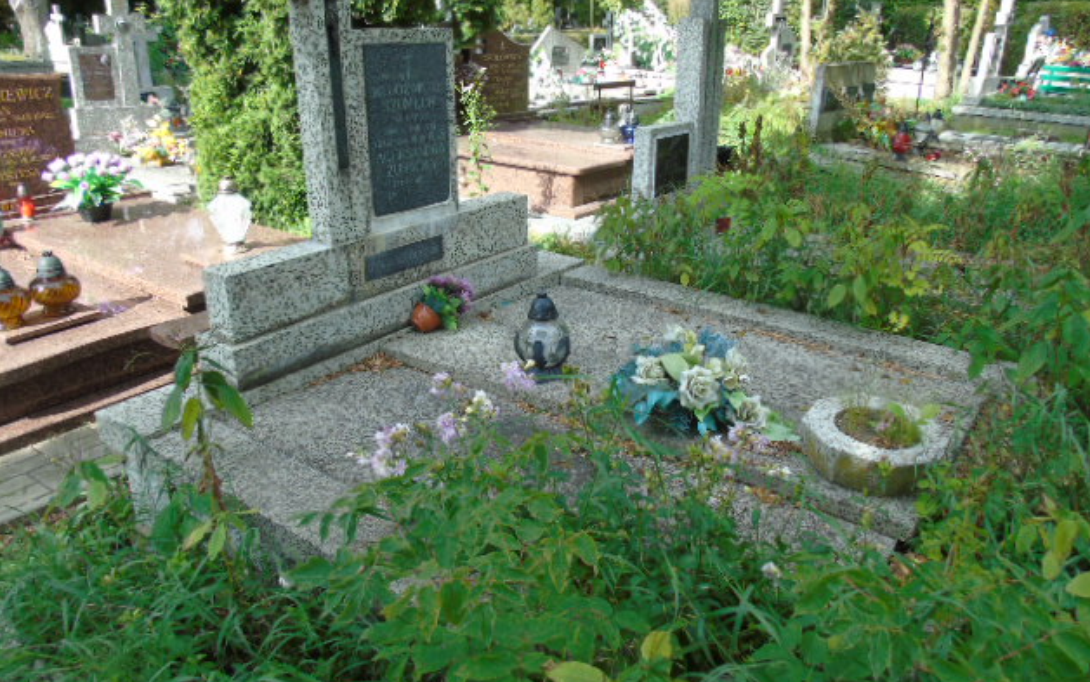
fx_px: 802
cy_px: 330
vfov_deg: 46.1
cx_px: 552
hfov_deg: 68.4
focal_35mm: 27
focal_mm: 4.4
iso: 80
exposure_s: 1/200
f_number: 3.4
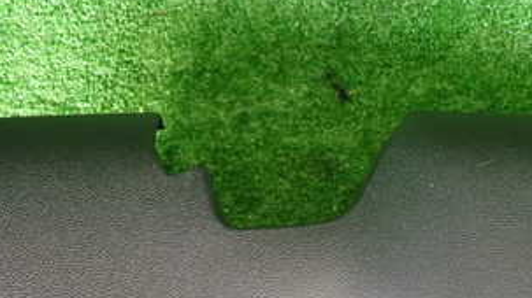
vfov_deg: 20.9
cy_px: 344
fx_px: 761
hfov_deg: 37.8
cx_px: 385
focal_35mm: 54
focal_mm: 4.5
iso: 640
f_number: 2
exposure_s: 1/80
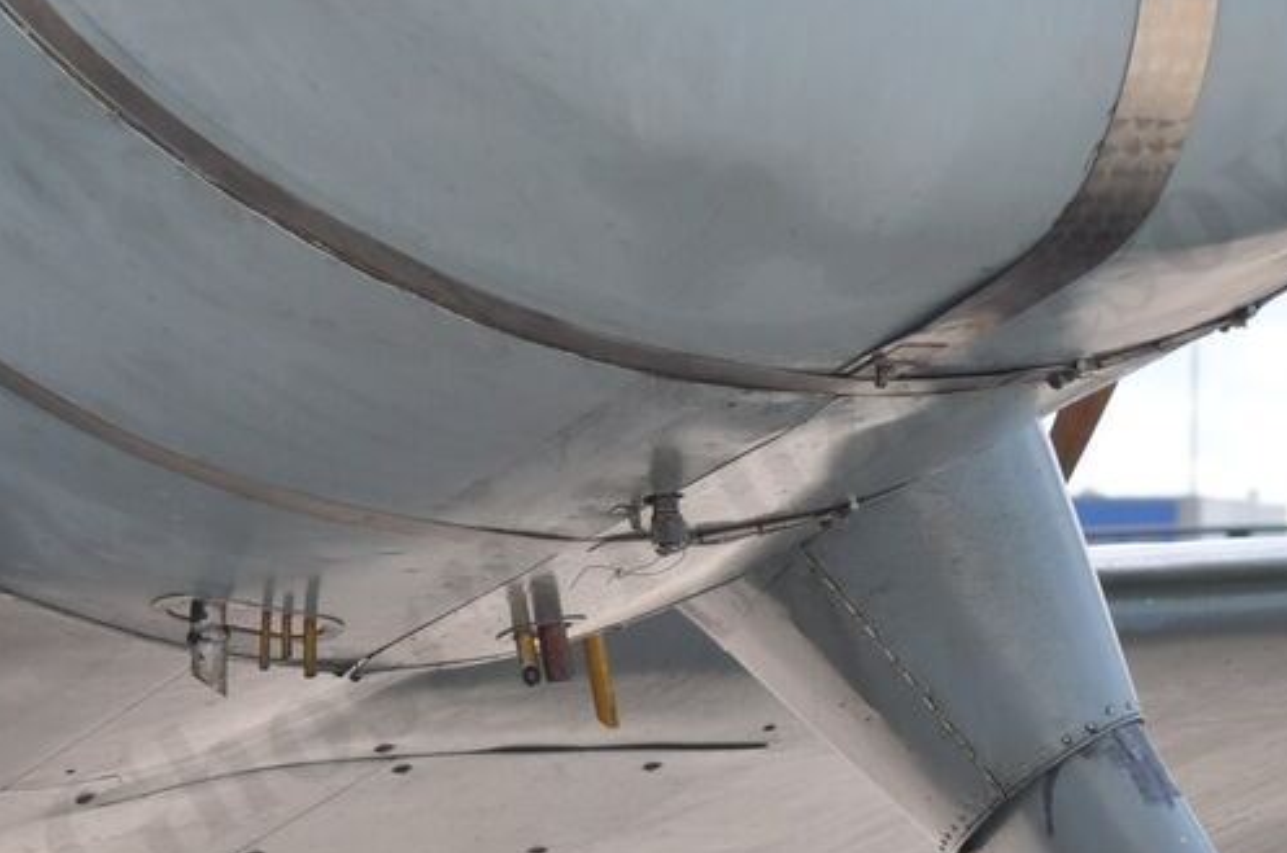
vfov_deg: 5.1
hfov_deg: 7.6
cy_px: 661
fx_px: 9672
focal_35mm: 271
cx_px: 392
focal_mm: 70
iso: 200
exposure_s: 1/200
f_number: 8
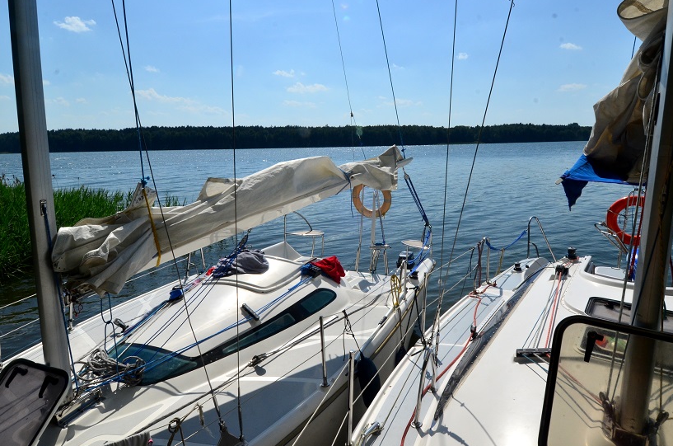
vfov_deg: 56.8
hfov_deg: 78.5
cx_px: 371
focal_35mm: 22
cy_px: 197
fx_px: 410
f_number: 18
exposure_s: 1/500
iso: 400
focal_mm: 12
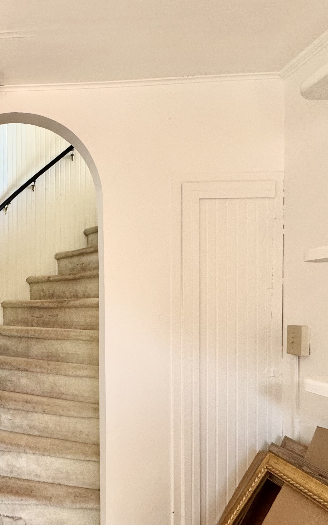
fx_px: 400
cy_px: 311
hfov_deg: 39.1
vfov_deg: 65.9
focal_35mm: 28
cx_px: -5
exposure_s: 1/99
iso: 200
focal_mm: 2.22
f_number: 2.2
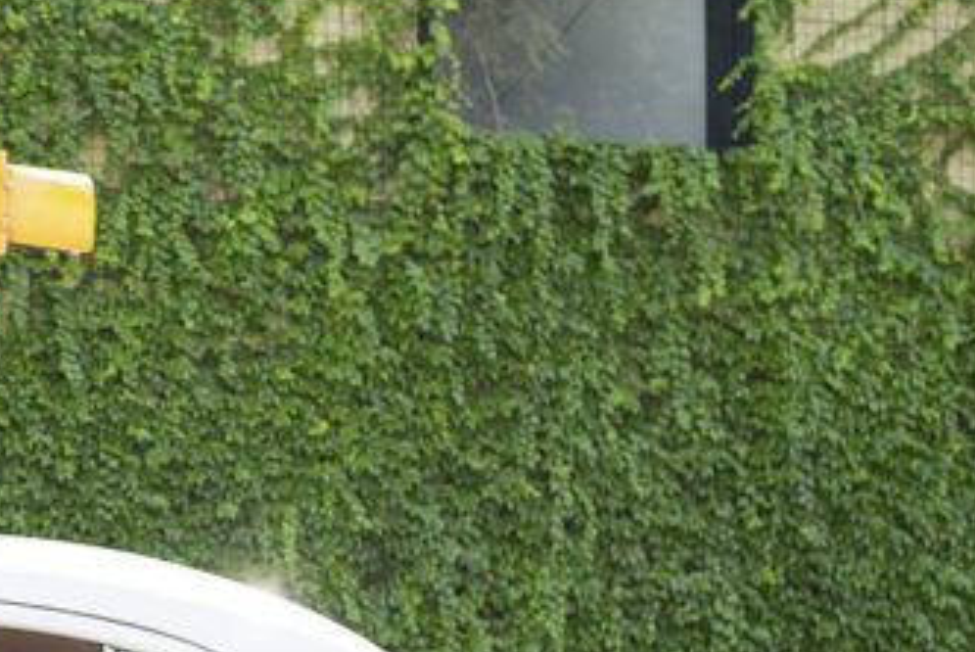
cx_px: -420
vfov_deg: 8.8
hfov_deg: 12.7
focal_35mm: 154
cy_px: 775
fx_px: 4174
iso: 250
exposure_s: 1/400
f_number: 4.5
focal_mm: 50
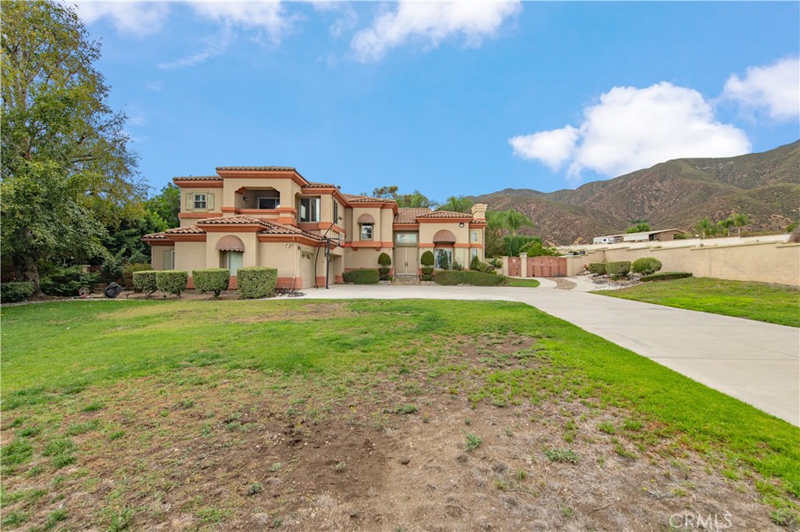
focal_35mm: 16
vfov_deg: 73.7
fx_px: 355
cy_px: 266
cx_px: 400
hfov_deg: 96.8
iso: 110
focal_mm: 16
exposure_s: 1/250
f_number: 5.6
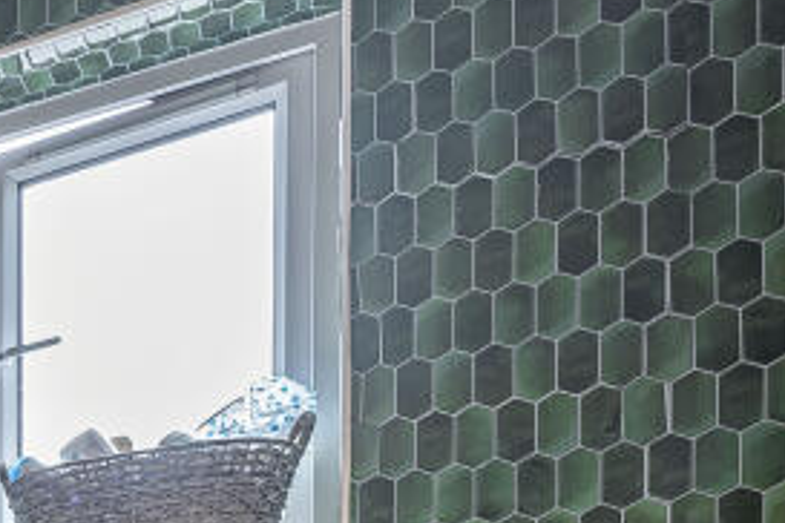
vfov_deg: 18.1
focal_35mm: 60
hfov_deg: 22.8
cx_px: -546
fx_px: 1308
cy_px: 935
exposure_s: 1/3
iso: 100
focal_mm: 16
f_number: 8
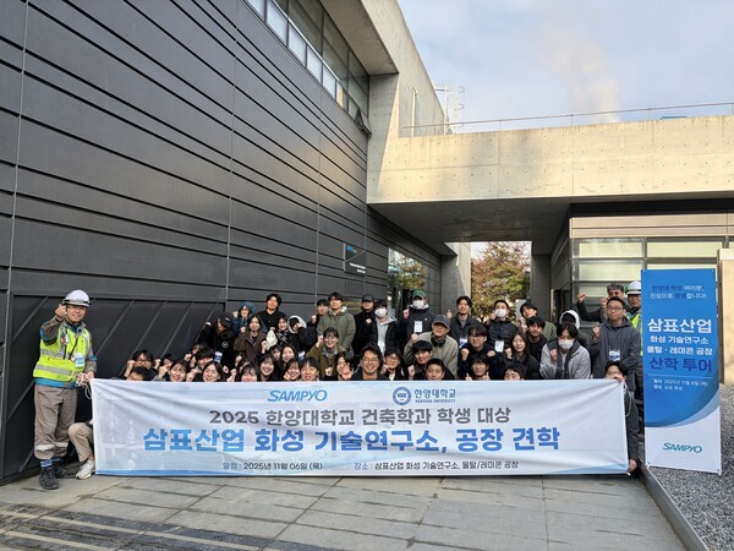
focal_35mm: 26
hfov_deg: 67.3
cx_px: 367
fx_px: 551
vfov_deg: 53.1
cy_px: 276
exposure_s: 1/1550
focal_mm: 5.96
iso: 50
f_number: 1.6
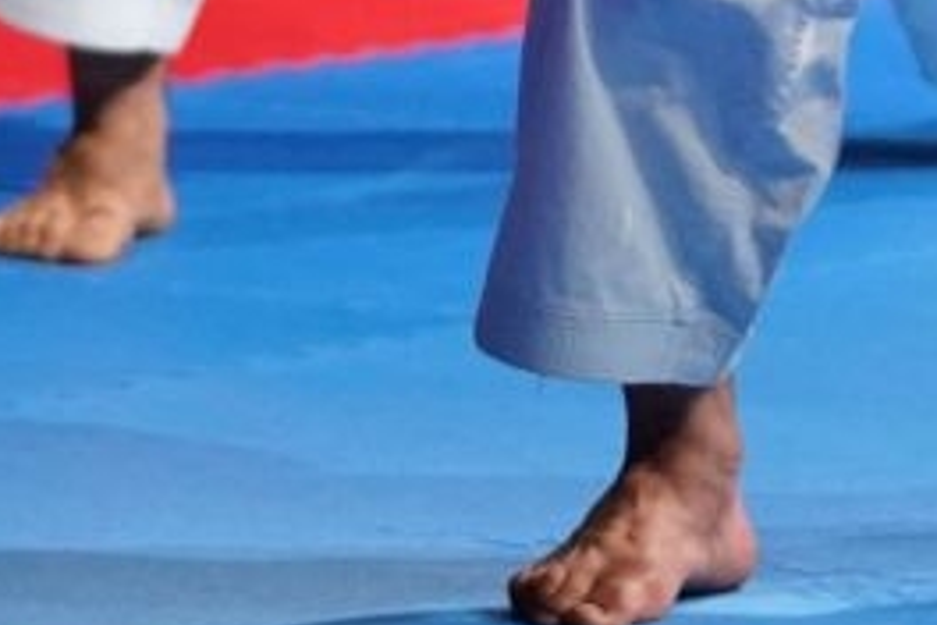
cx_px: 1810
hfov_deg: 2.6
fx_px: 20196
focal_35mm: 776
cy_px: -714
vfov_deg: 1.8
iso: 4000
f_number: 2.8
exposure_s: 1/1000
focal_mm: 114
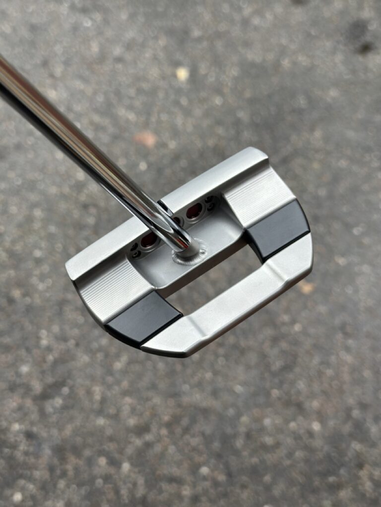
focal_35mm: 48
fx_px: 704
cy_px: 254
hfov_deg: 30.3
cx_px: 190
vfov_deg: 39.7
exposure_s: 1/121
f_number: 1.78
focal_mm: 6.86
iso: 64
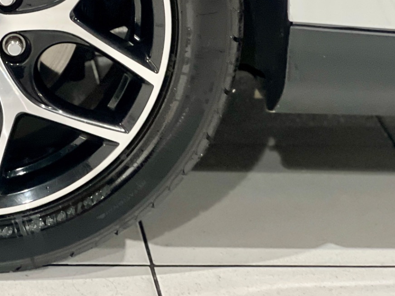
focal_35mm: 170
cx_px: 0
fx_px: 1939
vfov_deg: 8.7
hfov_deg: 11.5
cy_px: 2
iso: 400
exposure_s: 1/24
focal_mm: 9
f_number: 2.8
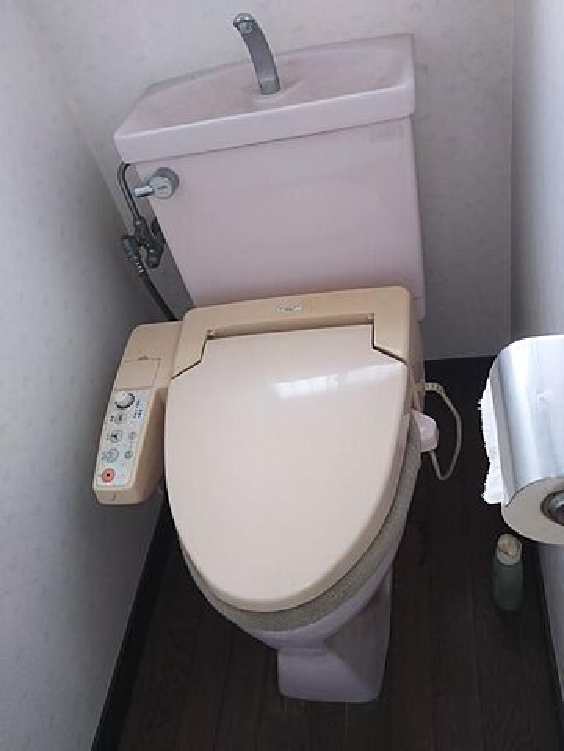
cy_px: 376
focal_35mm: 30
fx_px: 652
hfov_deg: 46.8
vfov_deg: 60.0
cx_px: 282
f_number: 2.2
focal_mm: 4
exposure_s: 1/30
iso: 64
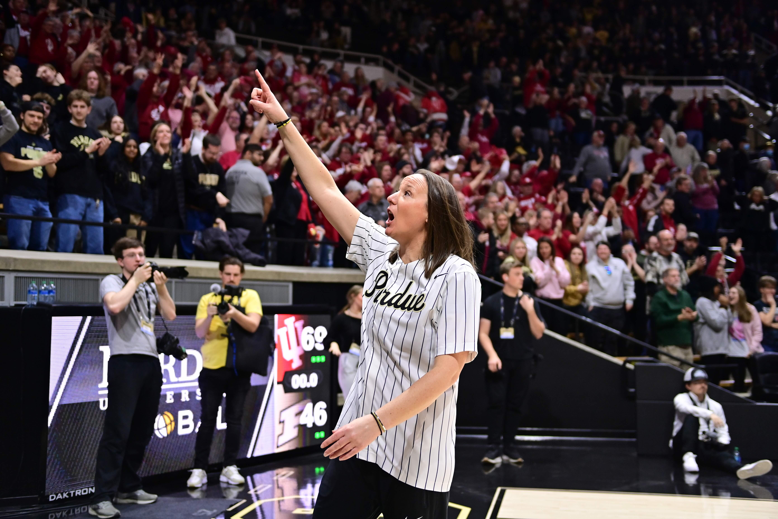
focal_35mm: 44
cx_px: 389
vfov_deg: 30.5
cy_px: 260
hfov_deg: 44.5
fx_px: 951
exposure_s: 1/1000
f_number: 2.8
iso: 2500
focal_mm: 44
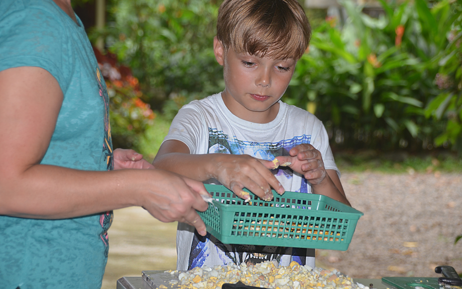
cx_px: 231
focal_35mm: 115
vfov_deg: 11.4
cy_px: 137
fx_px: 1442
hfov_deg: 18.2
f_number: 5
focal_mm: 75
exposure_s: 1/125
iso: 320
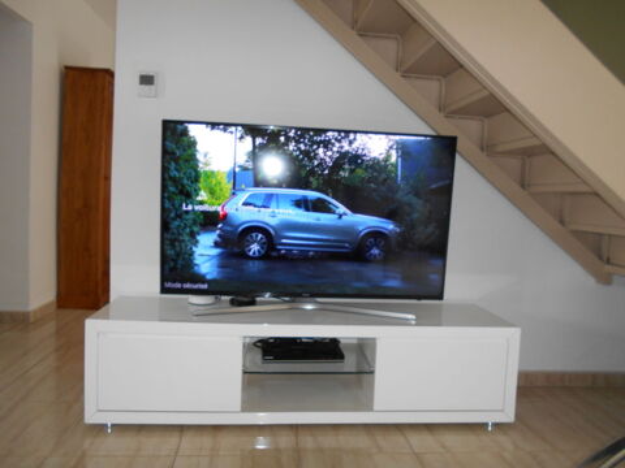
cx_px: 312
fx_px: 469
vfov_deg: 53.1
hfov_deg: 67.3
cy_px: 234
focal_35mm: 26
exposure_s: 1/25
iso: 200
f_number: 3.2
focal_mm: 4.6
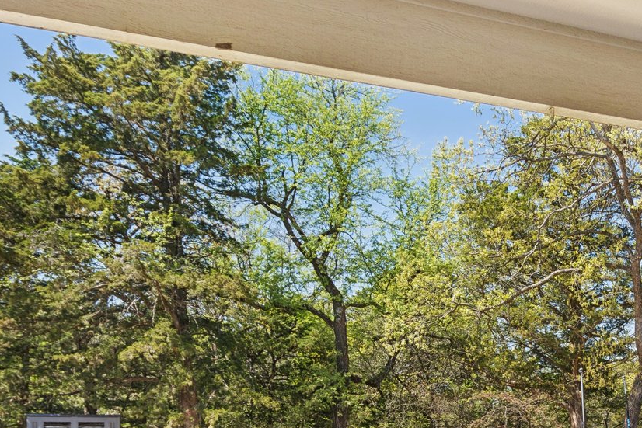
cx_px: 668
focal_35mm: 57
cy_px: 467
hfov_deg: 31.8
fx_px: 1017
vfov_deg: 22.5
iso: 200
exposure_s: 1/320
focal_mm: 23
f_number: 8
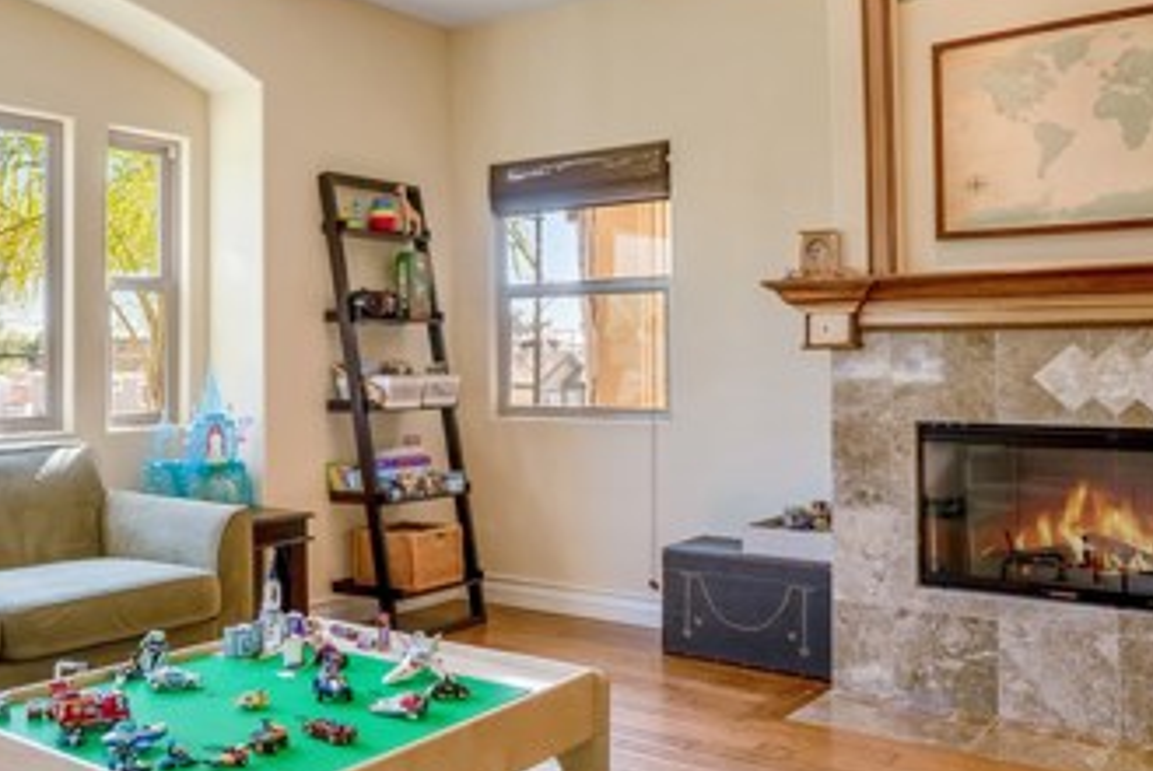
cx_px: 221
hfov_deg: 50.9
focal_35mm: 35
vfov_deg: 37.9
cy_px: 366
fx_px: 1122
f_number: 8
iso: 200
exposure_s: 1/1000
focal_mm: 18
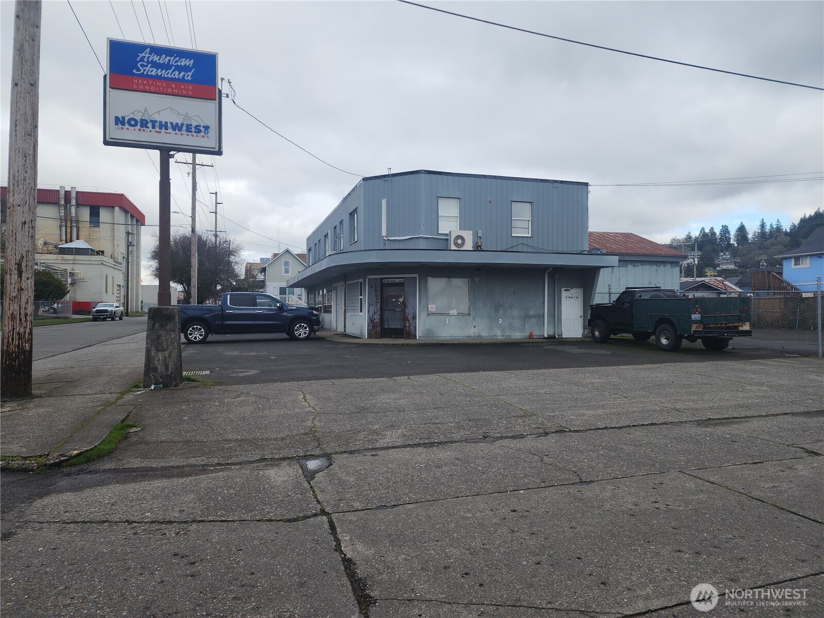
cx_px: 412
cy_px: 309
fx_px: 547
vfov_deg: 58.9
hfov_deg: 73.9
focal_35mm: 23
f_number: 1.8
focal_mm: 6.4
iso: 12
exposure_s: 1/556
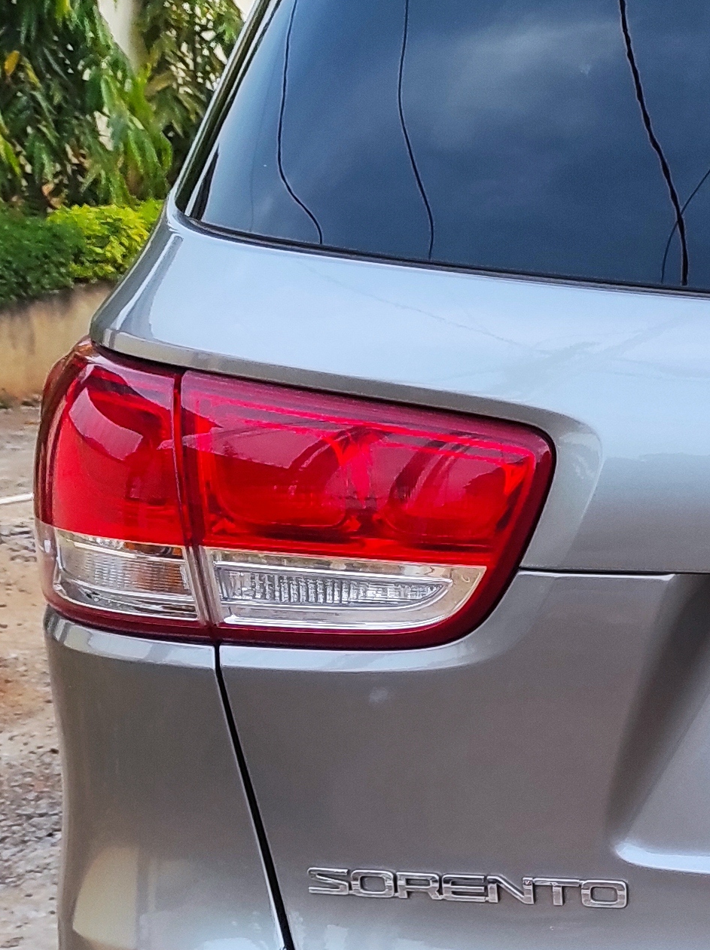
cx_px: 1174
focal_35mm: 92
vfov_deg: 21.3
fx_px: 2521
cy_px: 632
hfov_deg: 14.5
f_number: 1.89
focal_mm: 5.43
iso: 102
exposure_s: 1/120
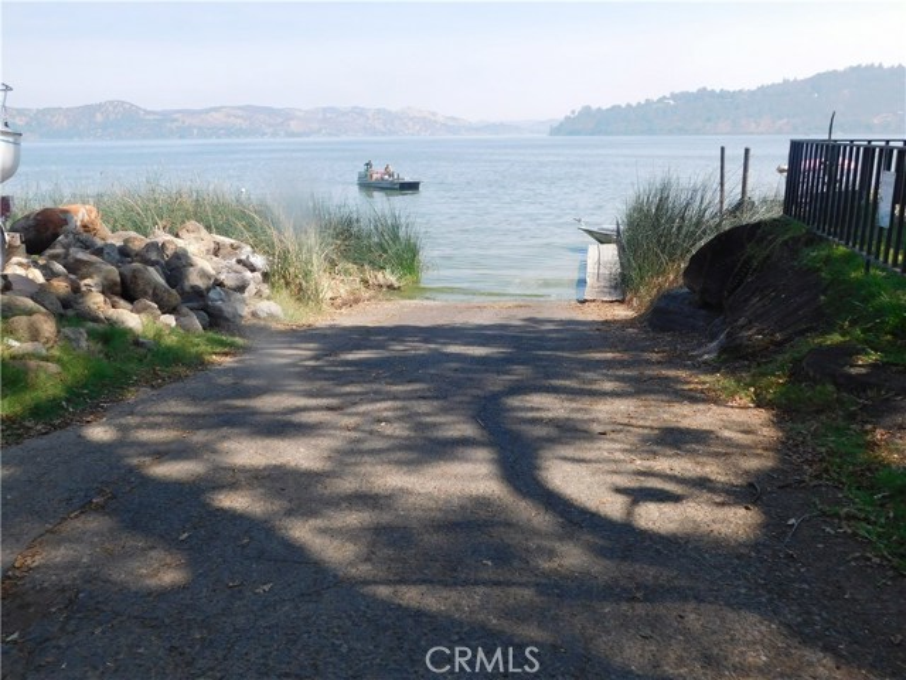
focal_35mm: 30
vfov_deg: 46.8
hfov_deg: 60.0
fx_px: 785
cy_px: 340
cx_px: 453
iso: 125
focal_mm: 5.3
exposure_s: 1/800
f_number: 3.2
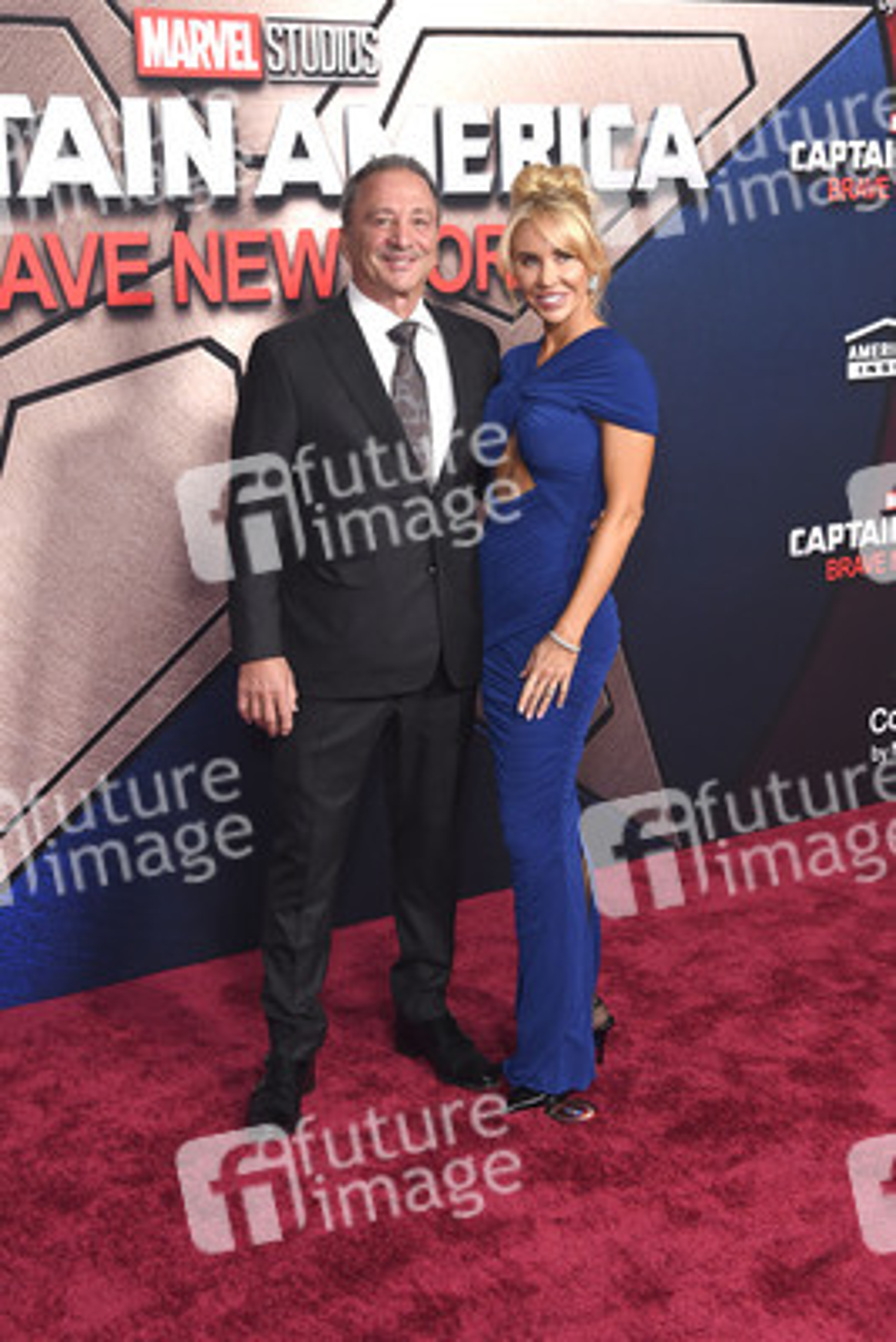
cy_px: 671
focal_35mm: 46
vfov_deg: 42.7
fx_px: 1716
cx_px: 448
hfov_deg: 29.3
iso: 1600
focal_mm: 46
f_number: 5.6
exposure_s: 1/250
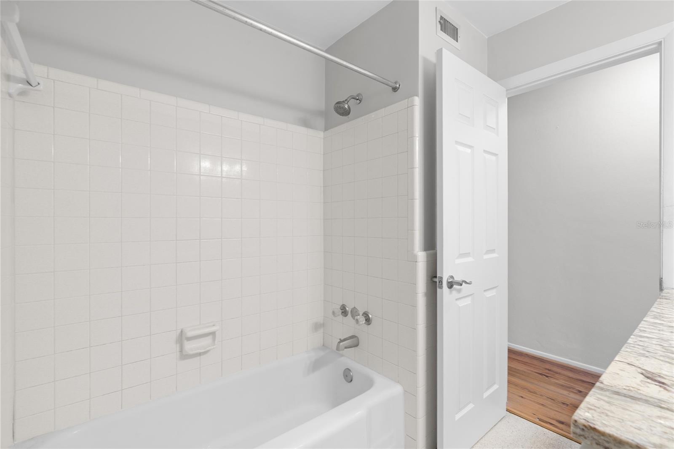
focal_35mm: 16
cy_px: 224
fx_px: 299
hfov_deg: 96.7
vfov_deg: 73.7
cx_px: 337
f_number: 9
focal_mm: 16
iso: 250
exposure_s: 2
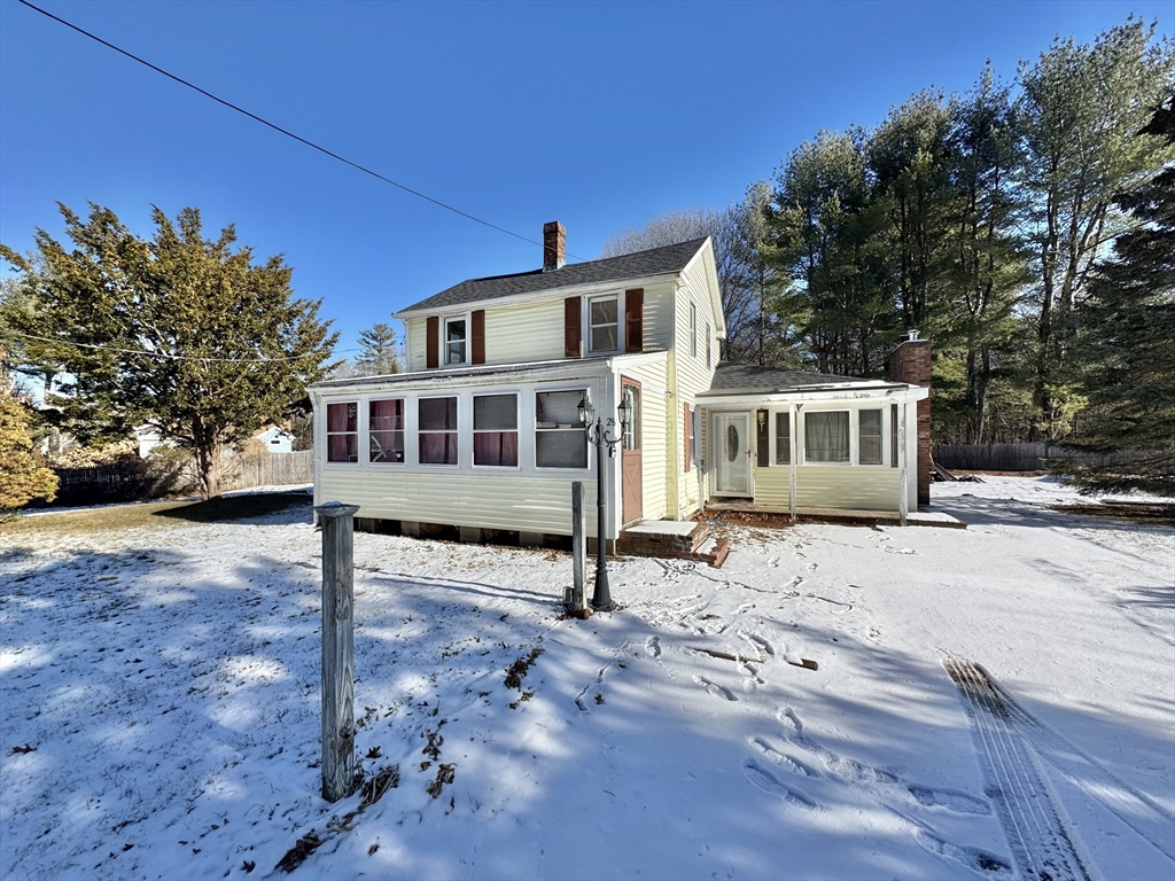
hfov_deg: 102.1
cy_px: 440
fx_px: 475
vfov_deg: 85.7
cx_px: 588
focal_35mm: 14
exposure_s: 1/3247
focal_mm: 2.22
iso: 50
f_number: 2.2
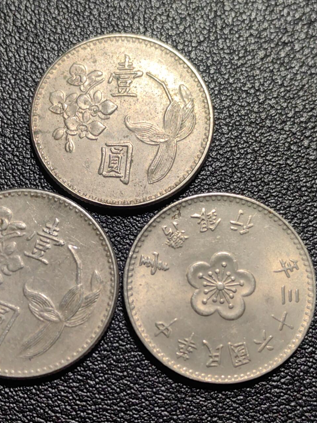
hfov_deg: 23.2
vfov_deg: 30.7
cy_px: 222
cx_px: 118
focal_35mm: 63
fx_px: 769
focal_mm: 5.75
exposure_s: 1/153
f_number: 2
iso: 50
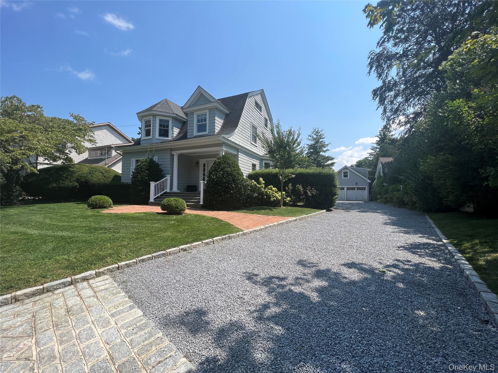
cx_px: 249
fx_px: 187
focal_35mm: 13
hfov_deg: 106.2
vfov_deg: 89.9
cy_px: 186
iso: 32
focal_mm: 1.57
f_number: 1.8
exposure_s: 1/1325
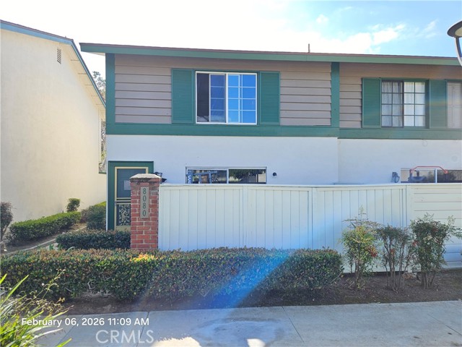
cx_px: 231
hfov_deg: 73.9
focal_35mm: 23
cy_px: 174
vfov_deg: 58.9
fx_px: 307
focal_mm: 5.4
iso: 50
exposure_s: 1/1041
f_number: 1.8
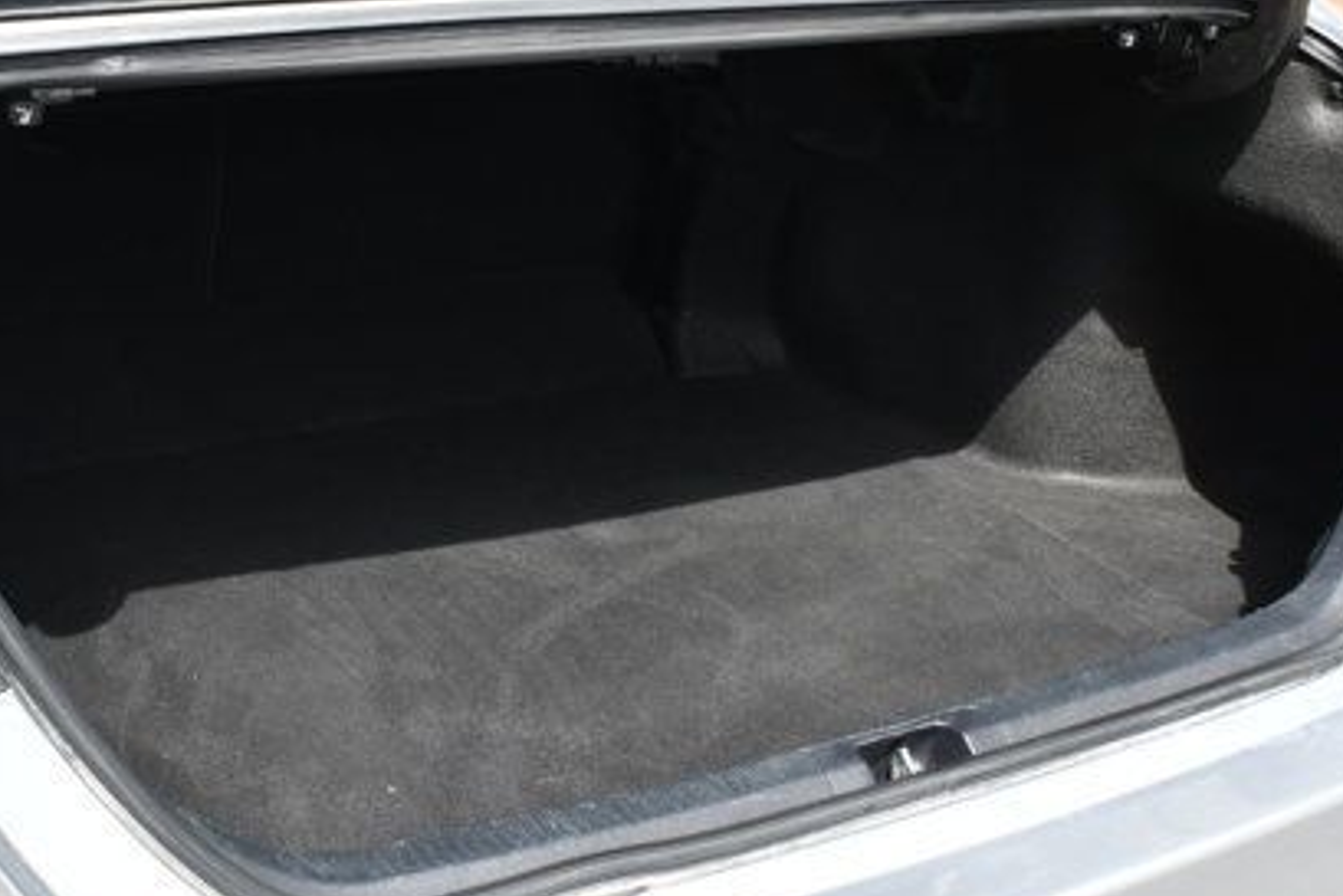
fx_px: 1754
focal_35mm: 47
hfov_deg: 41.9
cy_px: 435
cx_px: 627
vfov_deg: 28.7
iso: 200
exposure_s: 1/250
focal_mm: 20
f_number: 6.3
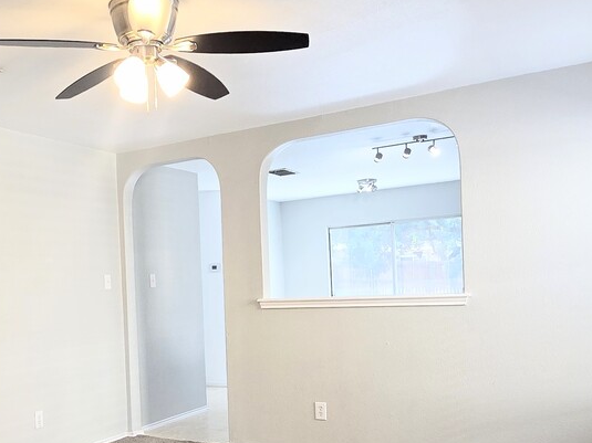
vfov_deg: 40.2
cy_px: 292
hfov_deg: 50.8
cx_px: 160
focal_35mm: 35
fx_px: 598
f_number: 2.2
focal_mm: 2.2
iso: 125
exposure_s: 1/60
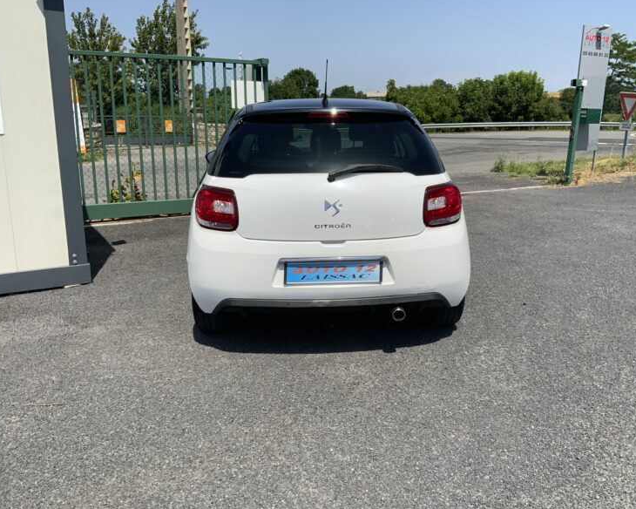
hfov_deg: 57.1
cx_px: 341
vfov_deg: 47.1
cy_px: 256
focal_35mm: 31
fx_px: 584
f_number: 1.8
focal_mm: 3
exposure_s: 1/3125
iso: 20
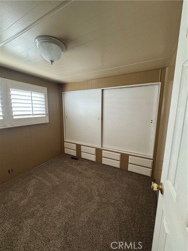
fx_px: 101
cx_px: 94
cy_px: 126
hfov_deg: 85.7
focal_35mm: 14
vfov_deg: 102.1
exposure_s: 1/120
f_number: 2.2
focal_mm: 2.22
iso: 200
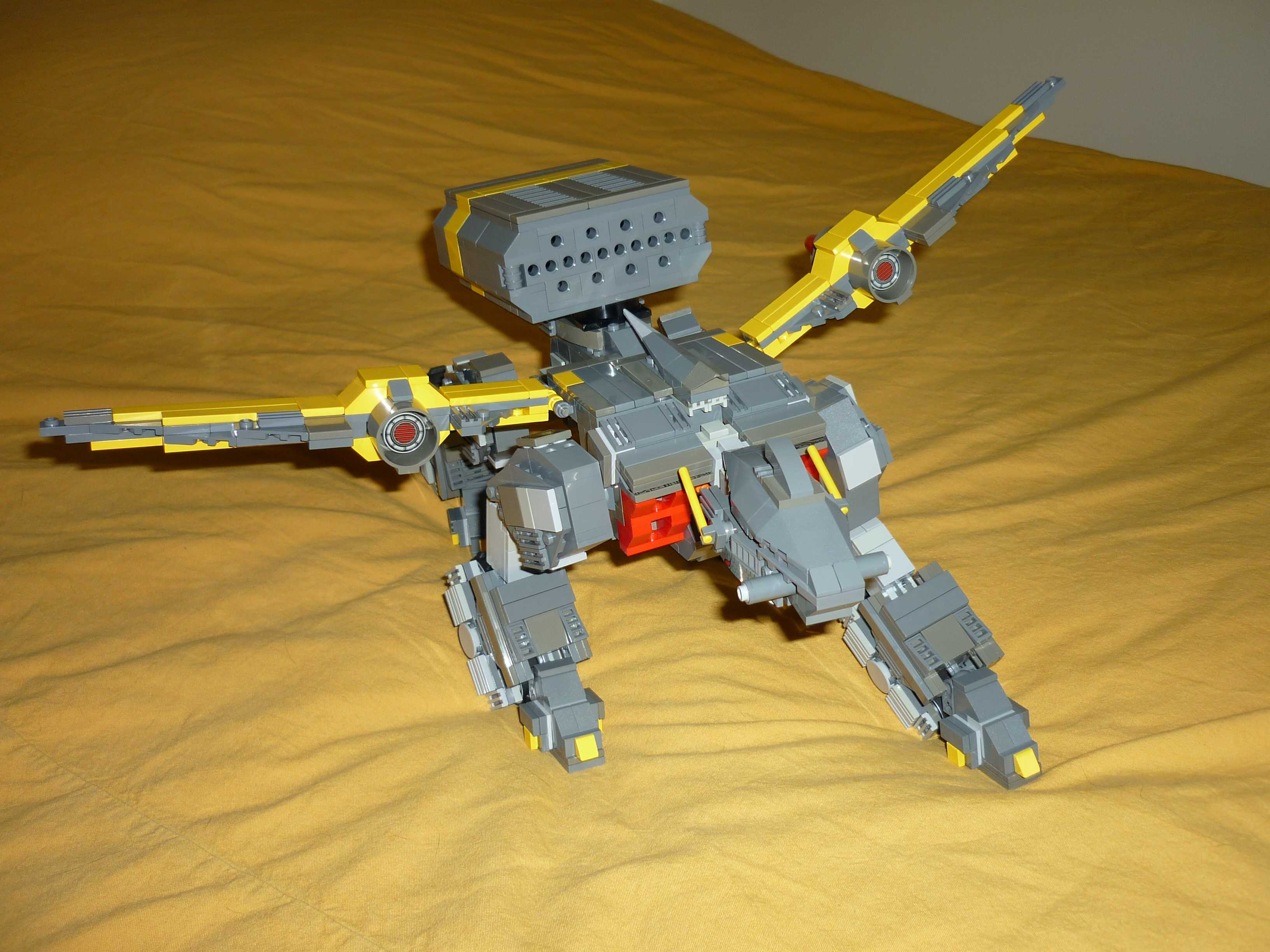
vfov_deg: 42.9
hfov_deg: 55.4
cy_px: 476
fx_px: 1211
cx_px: 635
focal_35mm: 33
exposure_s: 1/30
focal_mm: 5.5
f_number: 2.8
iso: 100
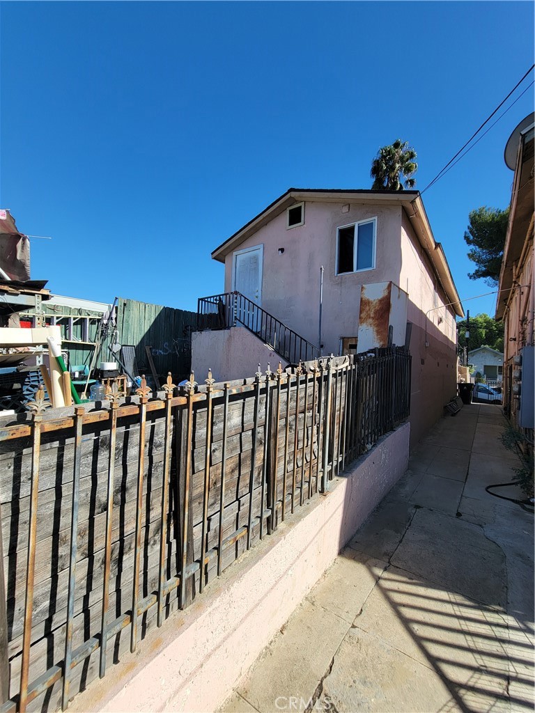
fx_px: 268
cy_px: 356
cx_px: 268
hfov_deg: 89.9
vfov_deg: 106.2
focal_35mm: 13
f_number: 2.2
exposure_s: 1/1372
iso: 50
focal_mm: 2.2
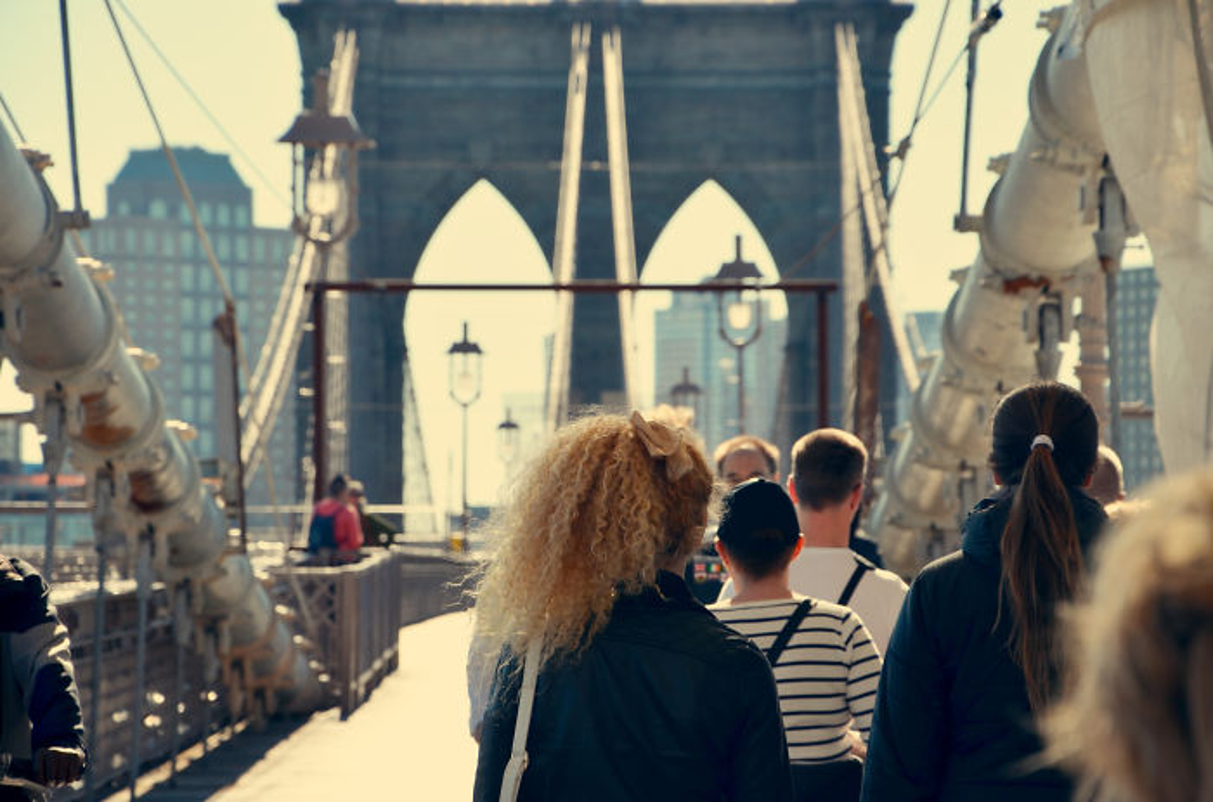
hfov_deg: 13.1
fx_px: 5294
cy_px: 401
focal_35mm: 158
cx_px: 606
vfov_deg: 8.7
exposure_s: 1/1000
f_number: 8
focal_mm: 105
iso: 200
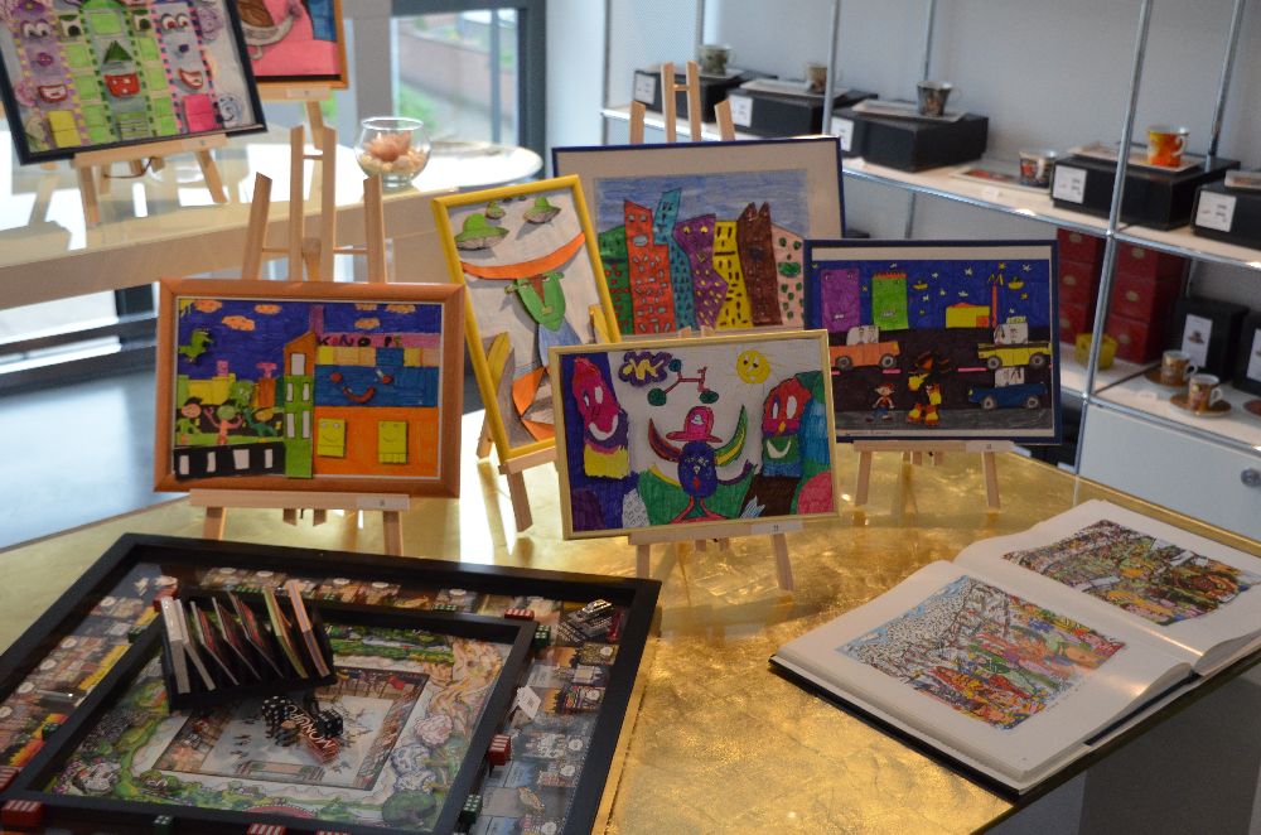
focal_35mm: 48
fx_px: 1678
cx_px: 630
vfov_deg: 27.9
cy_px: 418
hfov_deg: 41.2
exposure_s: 1/640
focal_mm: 32
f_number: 4
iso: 1600
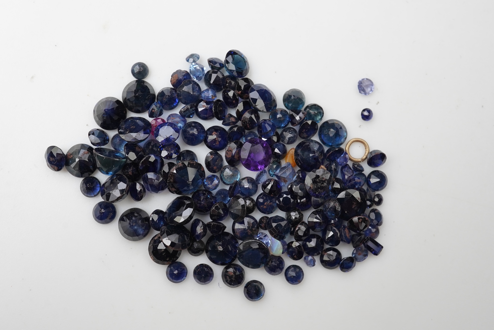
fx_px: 617
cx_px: 247
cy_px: 165
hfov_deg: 43.6
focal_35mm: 45
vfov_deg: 29.9
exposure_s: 1/125
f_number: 16
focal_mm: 30
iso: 800
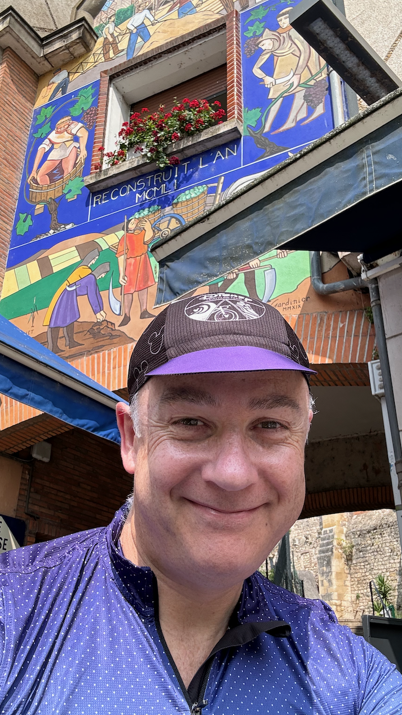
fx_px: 626
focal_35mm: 33
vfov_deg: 59.5
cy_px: 355
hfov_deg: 35.6
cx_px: 191
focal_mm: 2.69
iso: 25
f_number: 1.9
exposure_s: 1/447
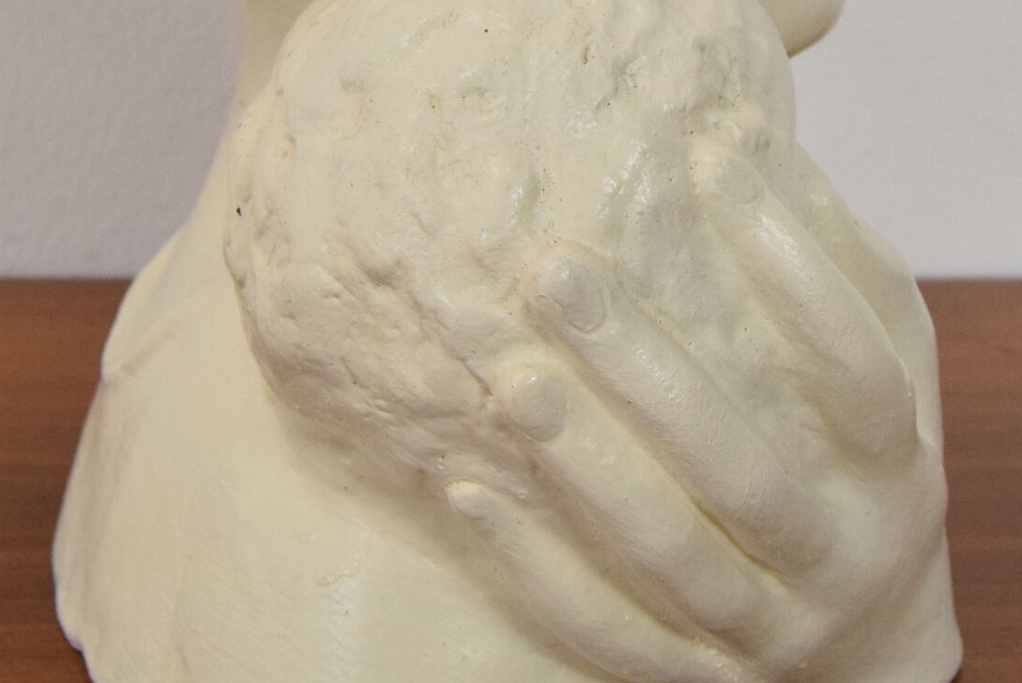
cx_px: 567
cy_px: -84
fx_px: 3012
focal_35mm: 106
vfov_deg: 12.7
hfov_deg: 19.3
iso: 1600
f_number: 8
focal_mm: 26
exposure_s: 1/250
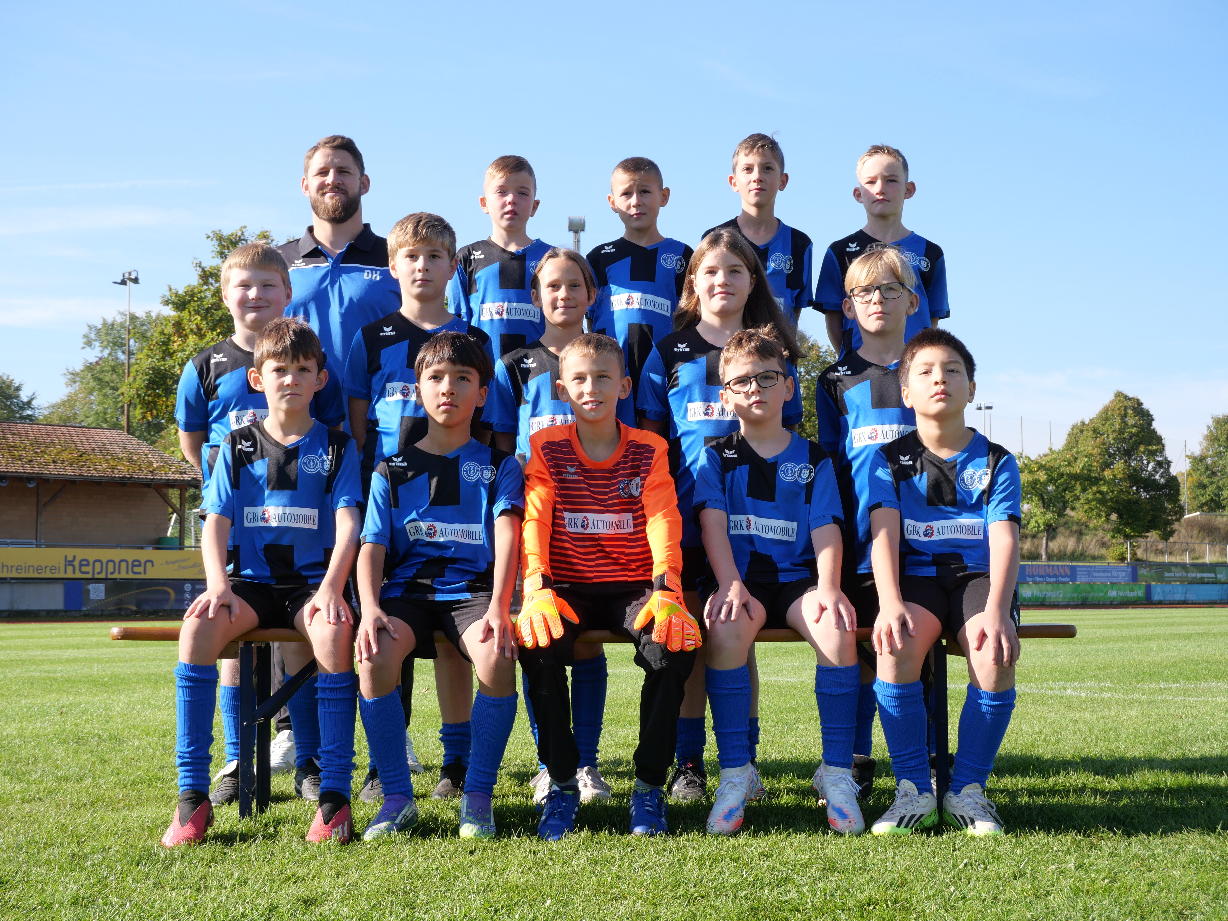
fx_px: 1632
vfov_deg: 31.5
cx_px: 614
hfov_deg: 41.2
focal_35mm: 46
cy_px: 460
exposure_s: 1/200
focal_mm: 23
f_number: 8
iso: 200
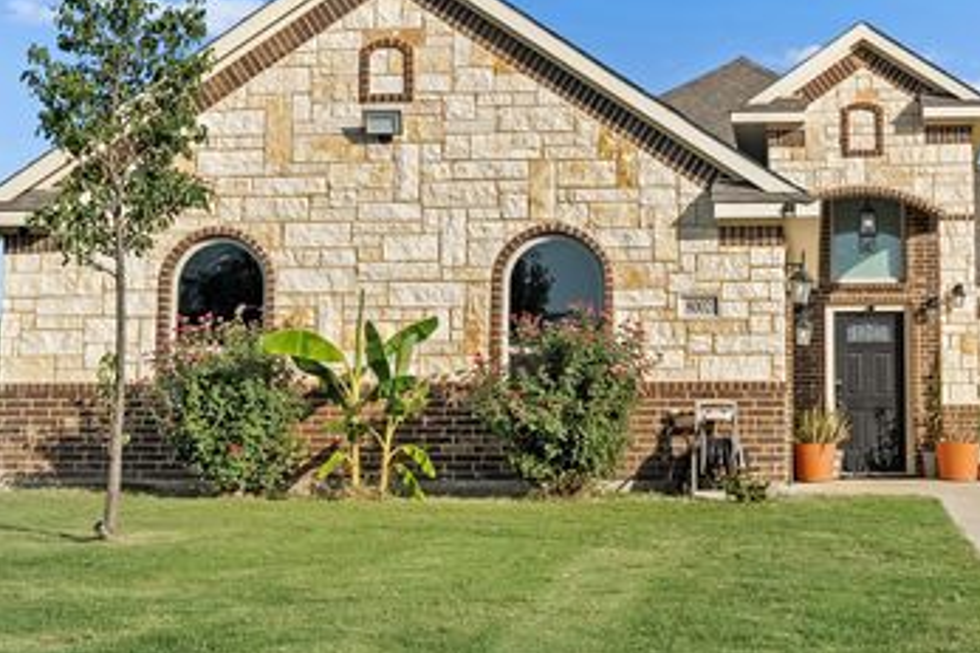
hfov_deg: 28.0
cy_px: 191
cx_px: 610
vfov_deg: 18.8
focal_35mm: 72
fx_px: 1959
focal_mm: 50
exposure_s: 1/500
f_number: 9
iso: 640
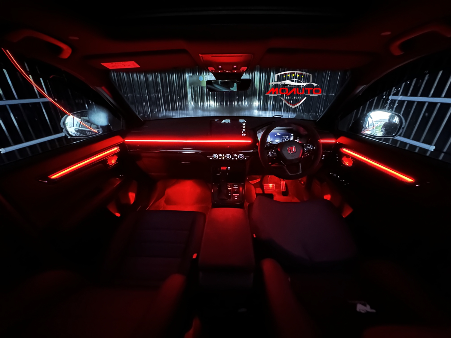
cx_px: 226
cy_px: 169
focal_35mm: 14
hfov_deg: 102.1
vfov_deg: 85.7
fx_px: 182
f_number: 2.2
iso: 5000
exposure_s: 1/4
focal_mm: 2.22
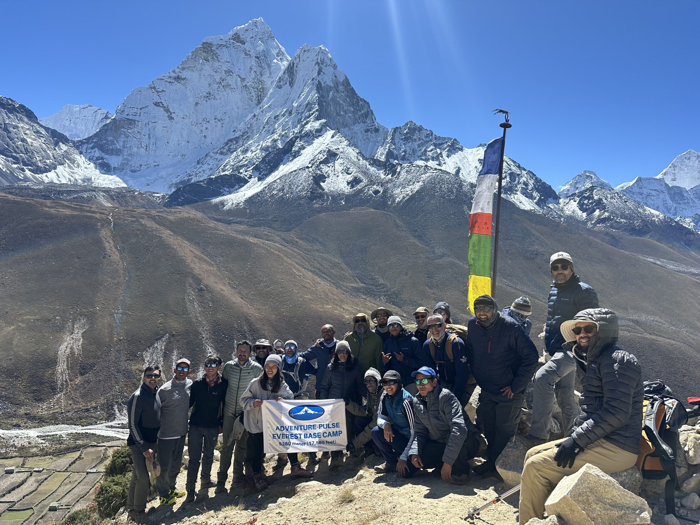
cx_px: 350
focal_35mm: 24
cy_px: 262
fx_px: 485
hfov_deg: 71.6
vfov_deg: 56.8
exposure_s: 1/2967
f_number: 1.78
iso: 80
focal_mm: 6.86
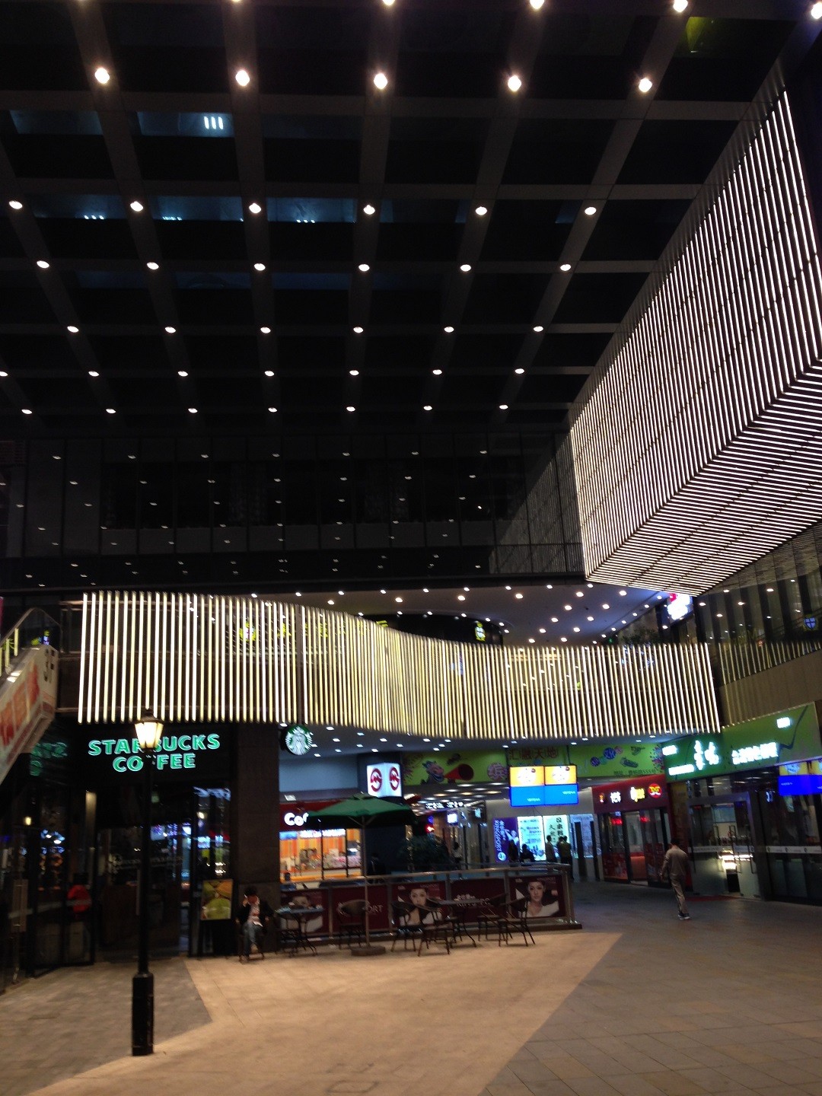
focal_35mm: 33
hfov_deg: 42.9
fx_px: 1045
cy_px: 548
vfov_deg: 55.4
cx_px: 411
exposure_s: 1/20
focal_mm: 4.12
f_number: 2.4
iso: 64
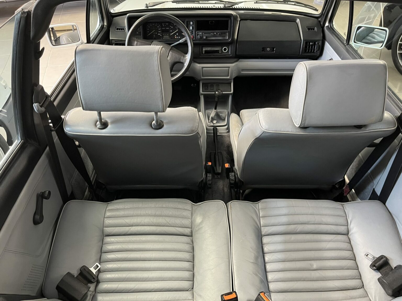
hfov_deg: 67.3
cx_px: 201
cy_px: 150
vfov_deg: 53.1
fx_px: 302
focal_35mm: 26
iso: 320
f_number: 1.6
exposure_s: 1/50
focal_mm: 5.1
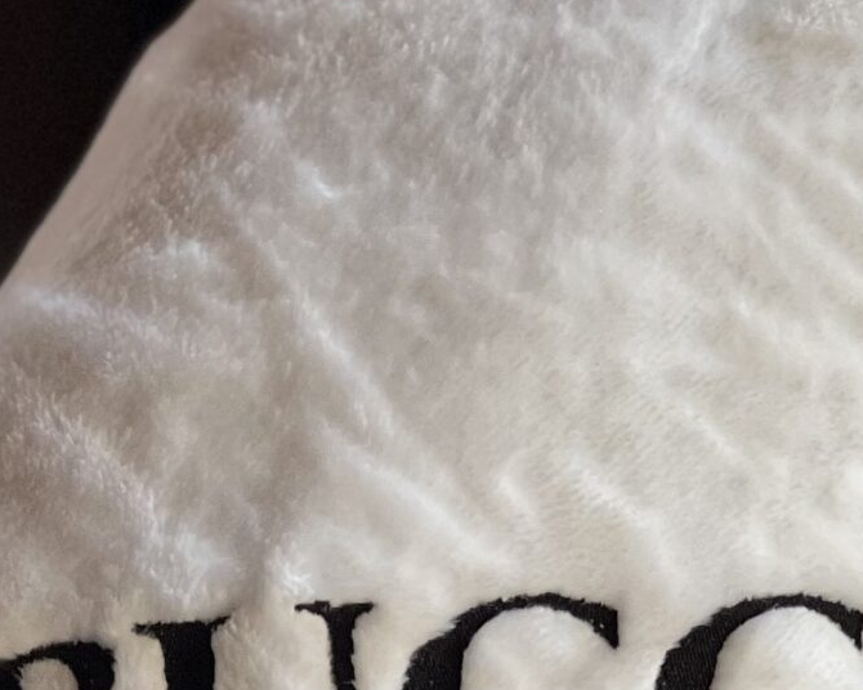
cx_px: 374
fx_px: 7330
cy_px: 969
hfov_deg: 6.7
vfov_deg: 5.4
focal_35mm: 287
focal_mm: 9
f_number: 2.8
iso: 125
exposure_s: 1/121
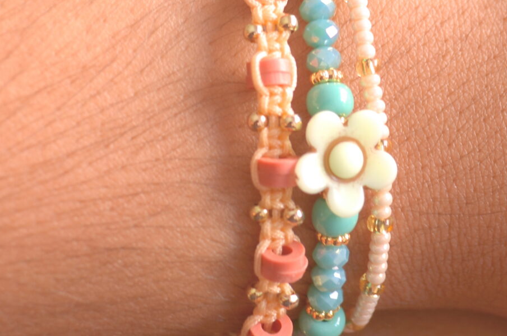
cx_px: 359
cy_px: 116
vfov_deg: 13.3
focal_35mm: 102
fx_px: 1434
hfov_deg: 20.0
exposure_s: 1/25
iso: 200
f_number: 4
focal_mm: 24
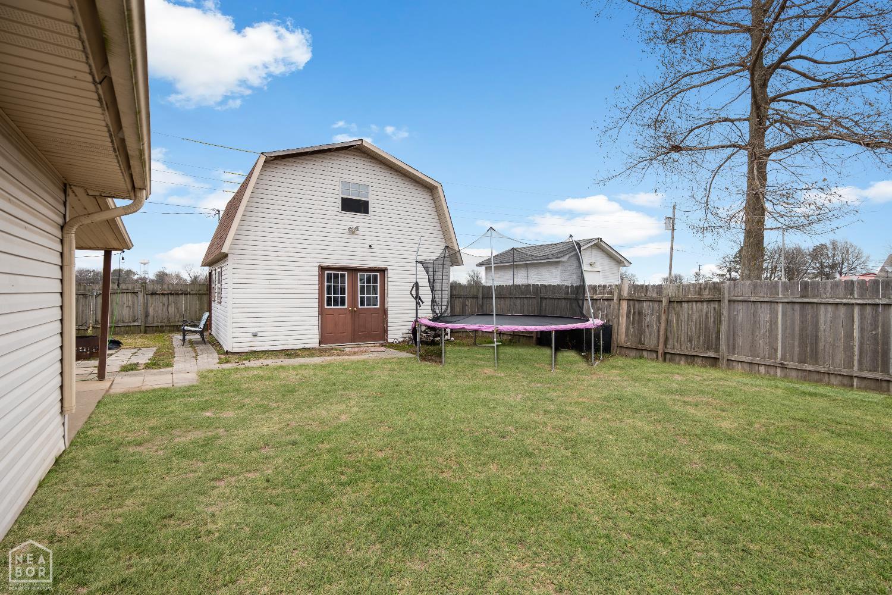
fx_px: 396
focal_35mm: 16
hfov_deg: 96.7
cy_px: 298
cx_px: 446
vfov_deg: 73.7
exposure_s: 1/50
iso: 100
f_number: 5.6
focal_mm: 16
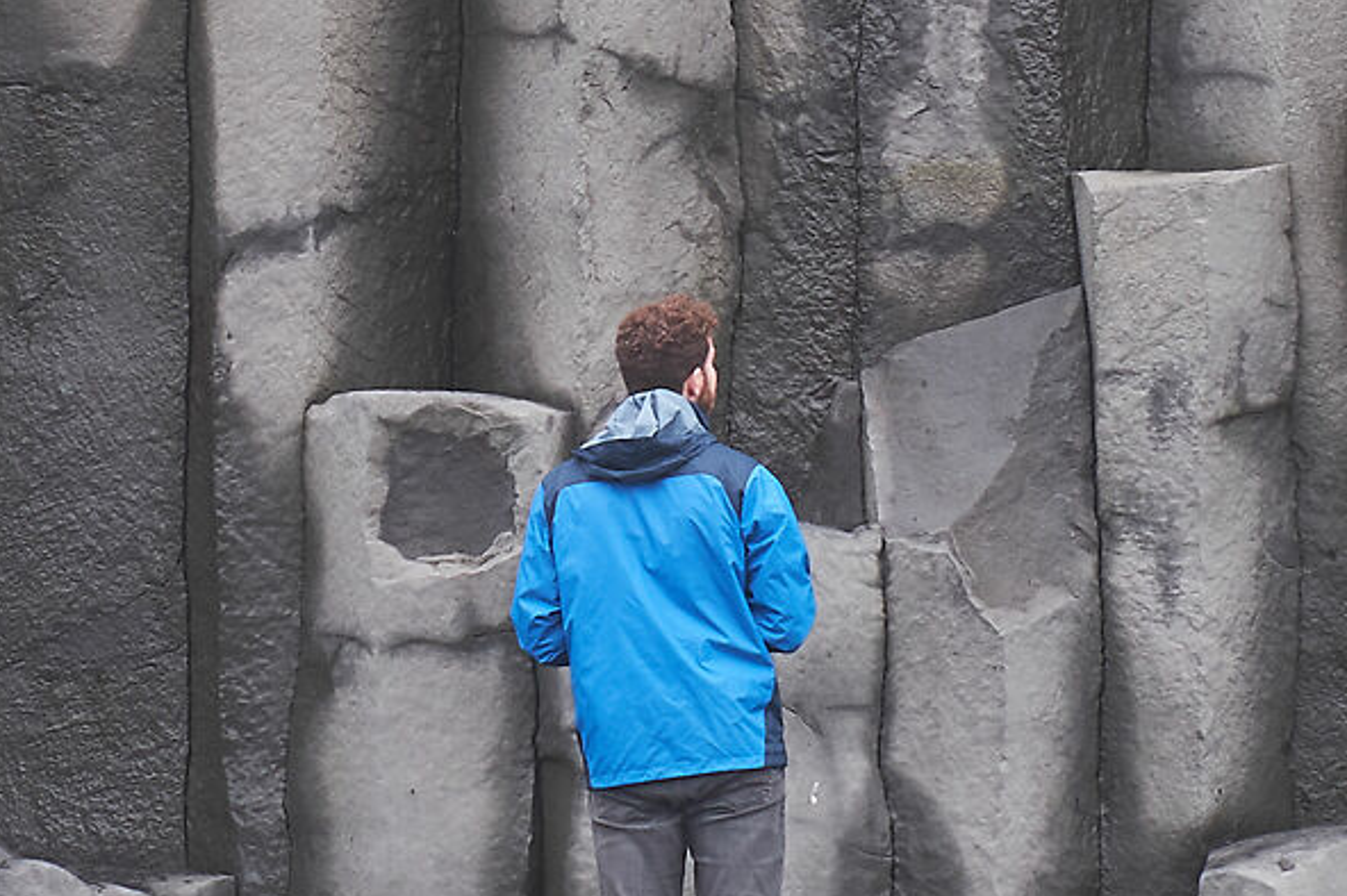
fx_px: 8040
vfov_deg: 6.3
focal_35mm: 215
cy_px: -202
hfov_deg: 9.6
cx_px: 462
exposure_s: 1/20
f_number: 5.6
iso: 400
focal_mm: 35
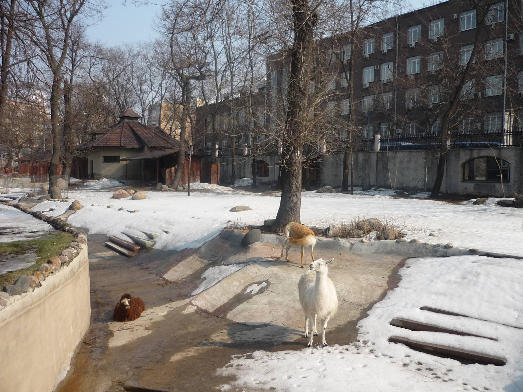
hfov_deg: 55.4
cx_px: 262
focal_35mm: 33
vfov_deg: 42.9
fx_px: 499
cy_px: 196
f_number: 8
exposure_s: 1/125
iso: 100
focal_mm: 5.5
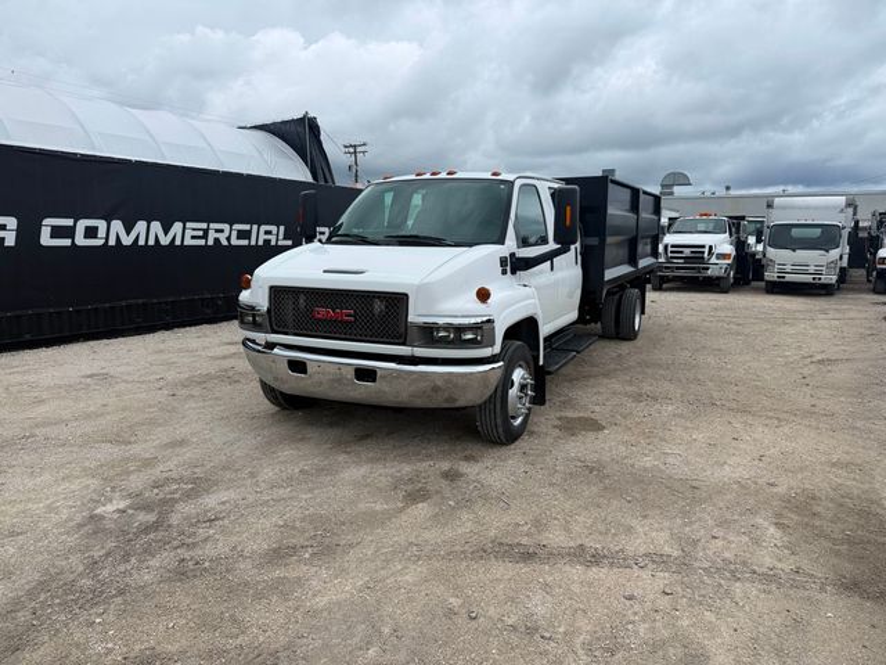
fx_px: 614
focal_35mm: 24
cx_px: 443
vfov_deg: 56.8
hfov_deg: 71.6
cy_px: 332
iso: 80
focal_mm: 6.76
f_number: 1.78
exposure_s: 1/3145
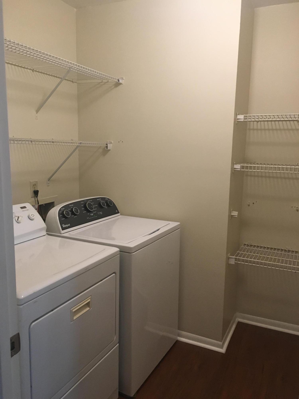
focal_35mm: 29
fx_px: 334
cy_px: 200
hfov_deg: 48.2
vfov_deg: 61.7
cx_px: 150
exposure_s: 1/30
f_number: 2.2
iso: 125
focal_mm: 4.15
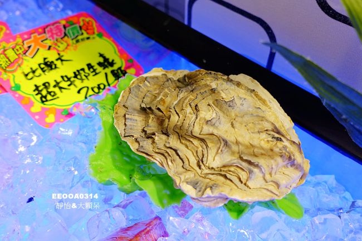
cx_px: 181
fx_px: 332
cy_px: 120
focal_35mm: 33
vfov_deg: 39.9
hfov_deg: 57.2
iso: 125
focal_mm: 12.2
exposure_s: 1/50
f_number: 2.8
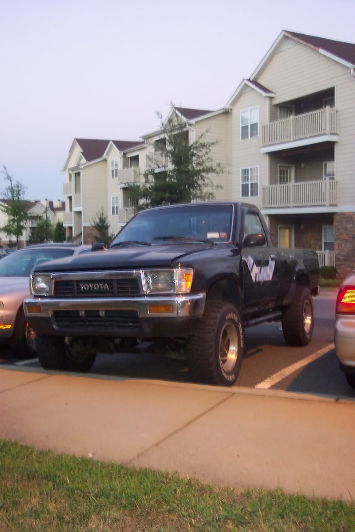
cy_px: 266
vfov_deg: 50.7
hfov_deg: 35.1
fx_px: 562
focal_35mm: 38
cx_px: 178
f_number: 2.8
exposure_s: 1/8
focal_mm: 8
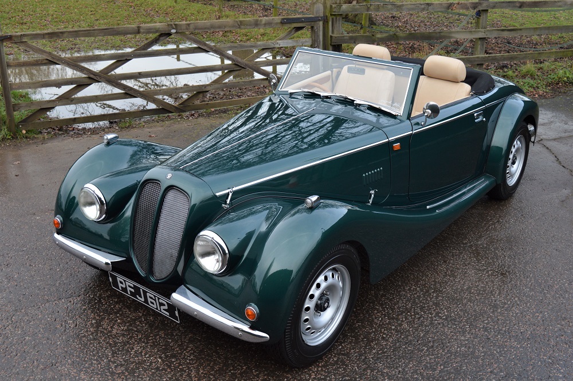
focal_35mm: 39
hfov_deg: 49.6
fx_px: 620
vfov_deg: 34.1
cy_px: 190
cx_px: 286
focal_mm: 26
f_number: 5.6
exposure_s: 1/125
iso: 400
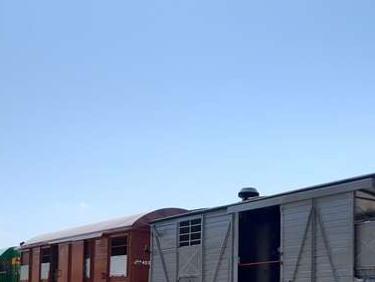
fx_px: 574
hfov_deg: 35.6
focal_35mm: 53
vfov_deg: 26.3
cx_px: 267
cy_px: 270
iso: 40
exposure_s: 1/3205
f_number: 1.7
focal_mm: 3.92
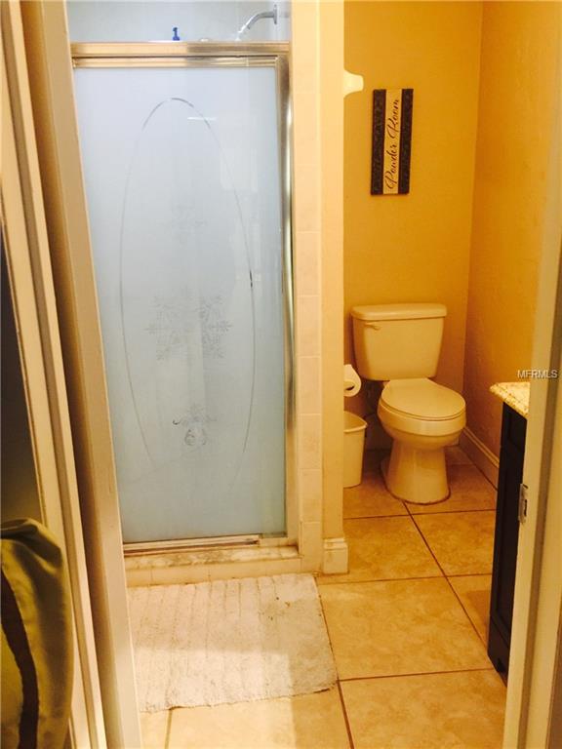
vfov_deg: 61.7
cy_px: 374
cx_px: 281
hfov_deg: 48.2
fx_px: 628
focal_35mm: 29
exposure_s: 1/10
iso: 100
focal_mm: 4.15
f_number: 2.2
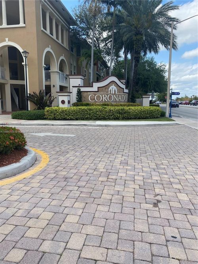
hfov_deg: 53.0
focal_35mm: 26
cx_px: 99
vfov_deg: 67.3
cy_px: 132
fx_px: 198
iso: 32
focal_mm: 4.25
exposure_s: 1/1346
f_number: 1.8
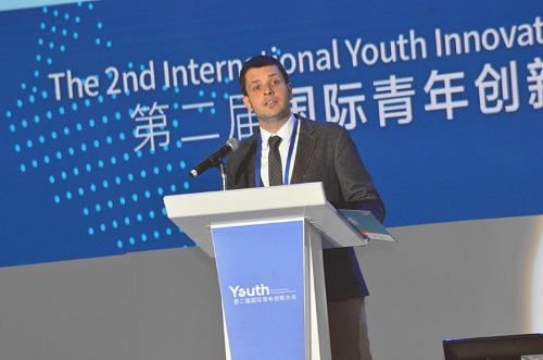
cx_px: 272
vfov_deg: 3.0
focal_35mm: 450
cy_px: 180
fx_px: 6772
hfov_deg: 4.6
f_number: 10
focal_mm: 300
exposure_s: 1/60
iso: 400
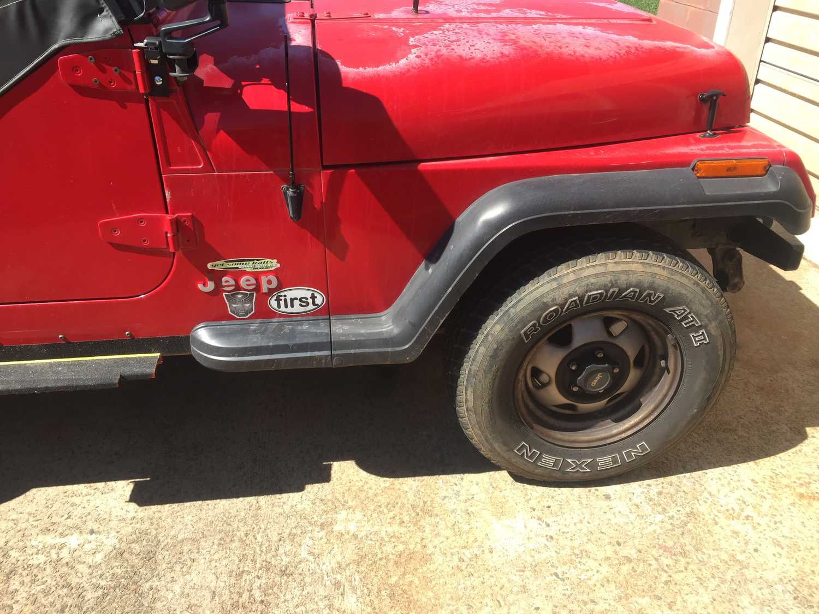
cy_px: 307
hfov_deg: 61.7
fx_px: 686
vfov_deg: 48.2
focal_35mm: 29
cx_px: 410
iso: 32
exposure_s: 1/706
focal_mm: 4.15
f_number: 2.2
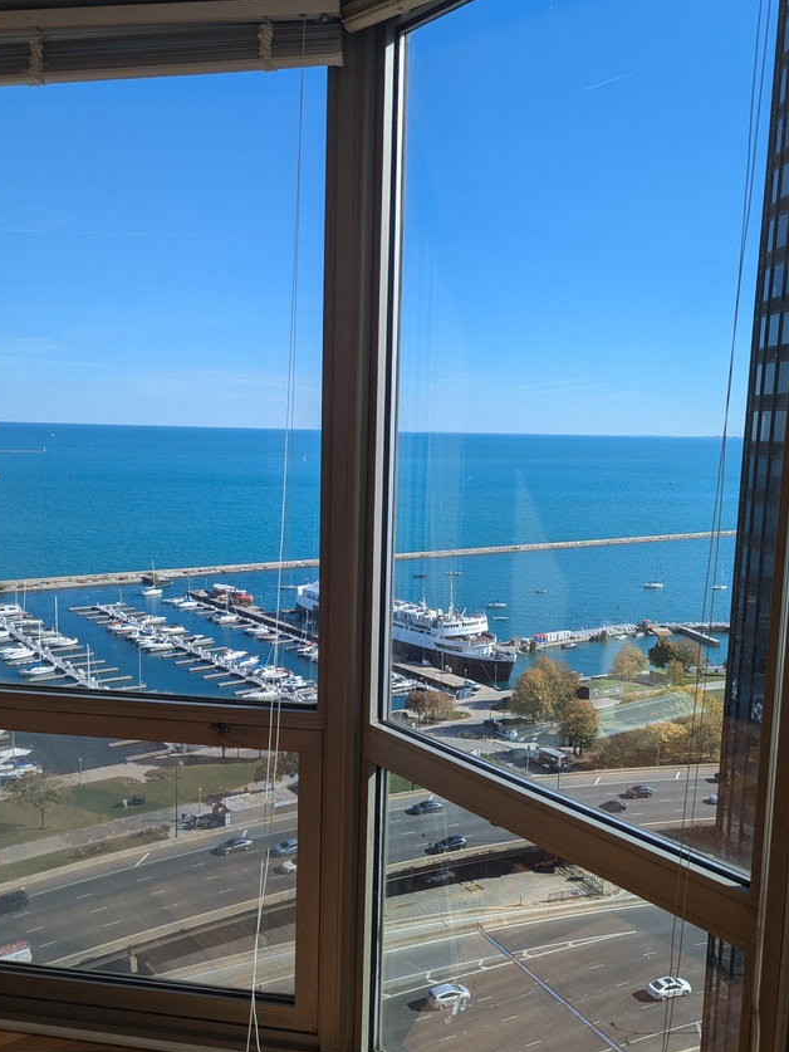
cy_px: 577
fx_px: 942
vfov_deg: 58.2
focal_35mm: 31
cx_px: 376
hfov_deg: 45.4
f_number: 1.85
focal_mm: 6.81
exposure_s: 1/1088
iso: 41
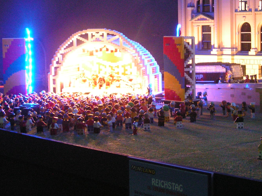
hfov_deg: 22.6
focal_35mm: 86
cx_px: 184
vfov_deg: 17.0
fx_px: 651
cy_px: 39
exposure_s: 1/1.6
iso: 200
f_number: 3.2
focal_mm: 8.6
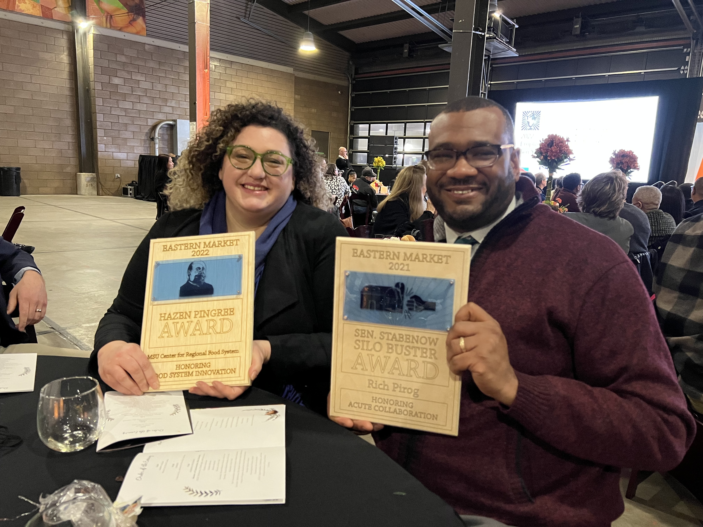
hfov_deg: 67.3
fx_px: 528
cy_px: 264
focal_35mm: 26
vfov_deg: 53.1
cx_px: 352
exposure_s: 1/60
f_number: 1.5
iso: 400
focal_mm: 5.7
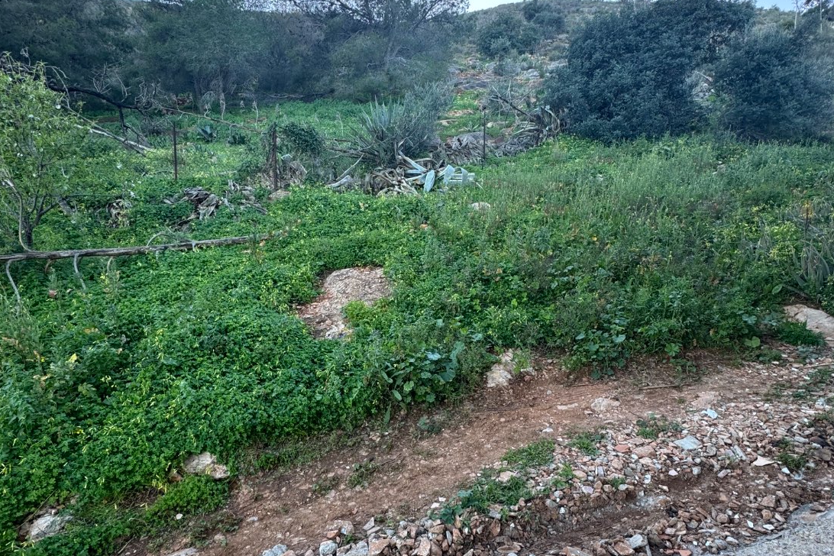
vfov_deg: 61.7
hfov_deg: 84.0
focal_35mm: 20
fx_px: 463
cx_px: 414
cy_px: 312
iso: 64
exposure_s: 1/99
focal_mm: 2.22
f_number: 2.2
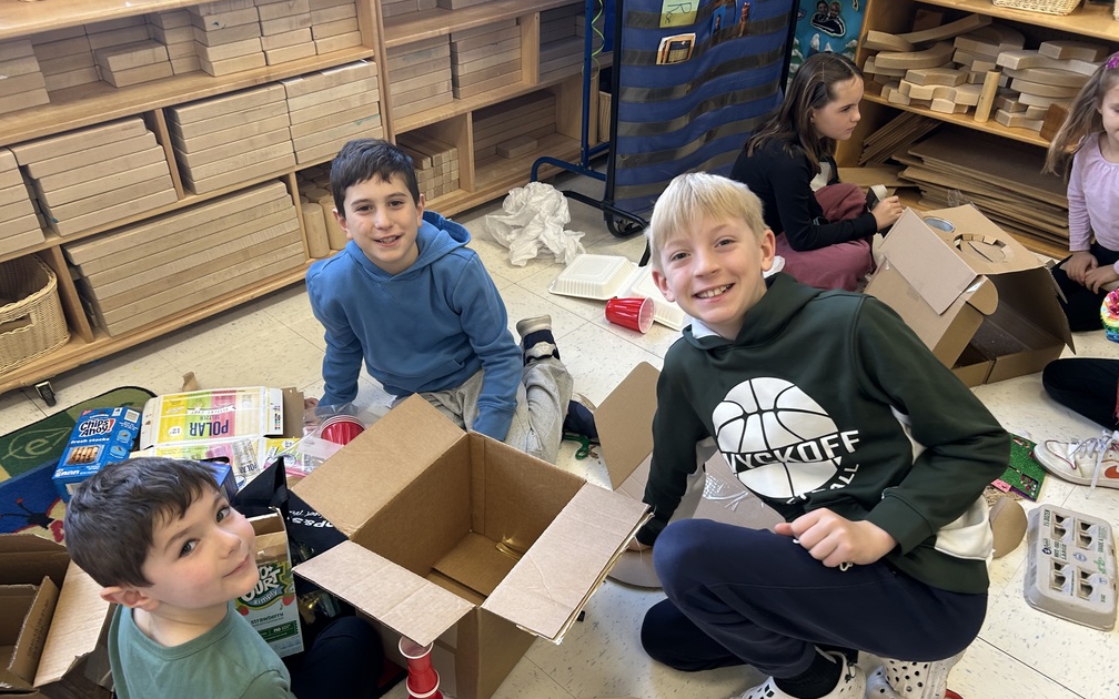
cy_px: 403
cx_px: 557
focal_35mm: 28
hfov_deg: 66.5
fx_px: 854
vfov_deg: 44.4
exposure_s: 1/60
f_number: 1.5
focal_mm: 5.7
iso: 80
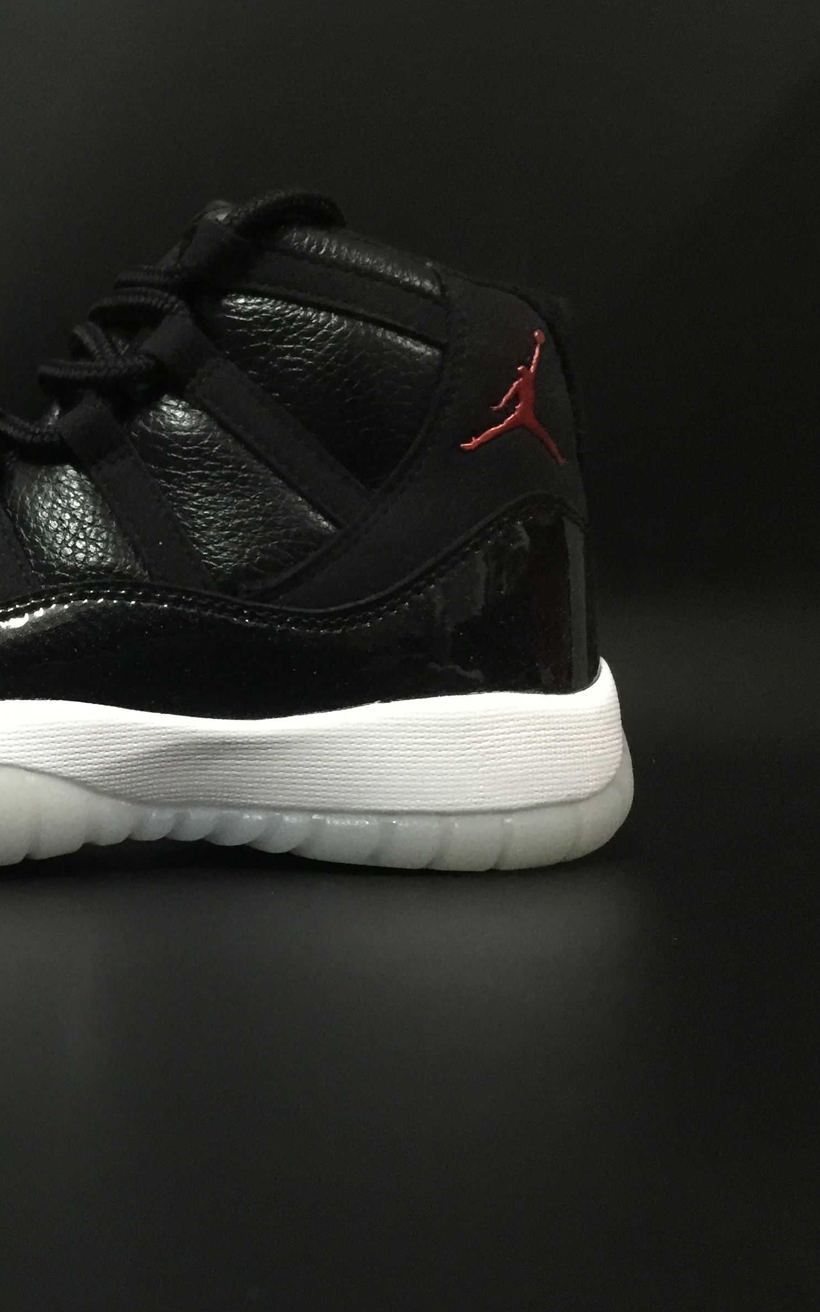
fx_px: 1502
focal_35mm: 42
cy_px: 660
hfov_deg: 28.8
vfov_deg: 47.2
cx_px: 23
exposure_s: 1/4
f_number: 2.2
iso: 160
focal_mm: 4.15
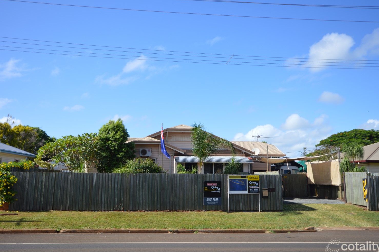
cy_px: 126
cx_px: 188
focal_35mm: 33
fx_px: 347
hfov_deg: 57.3
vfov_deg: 39.9
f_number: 7.1
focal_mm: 20
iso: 100
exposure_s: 1/200
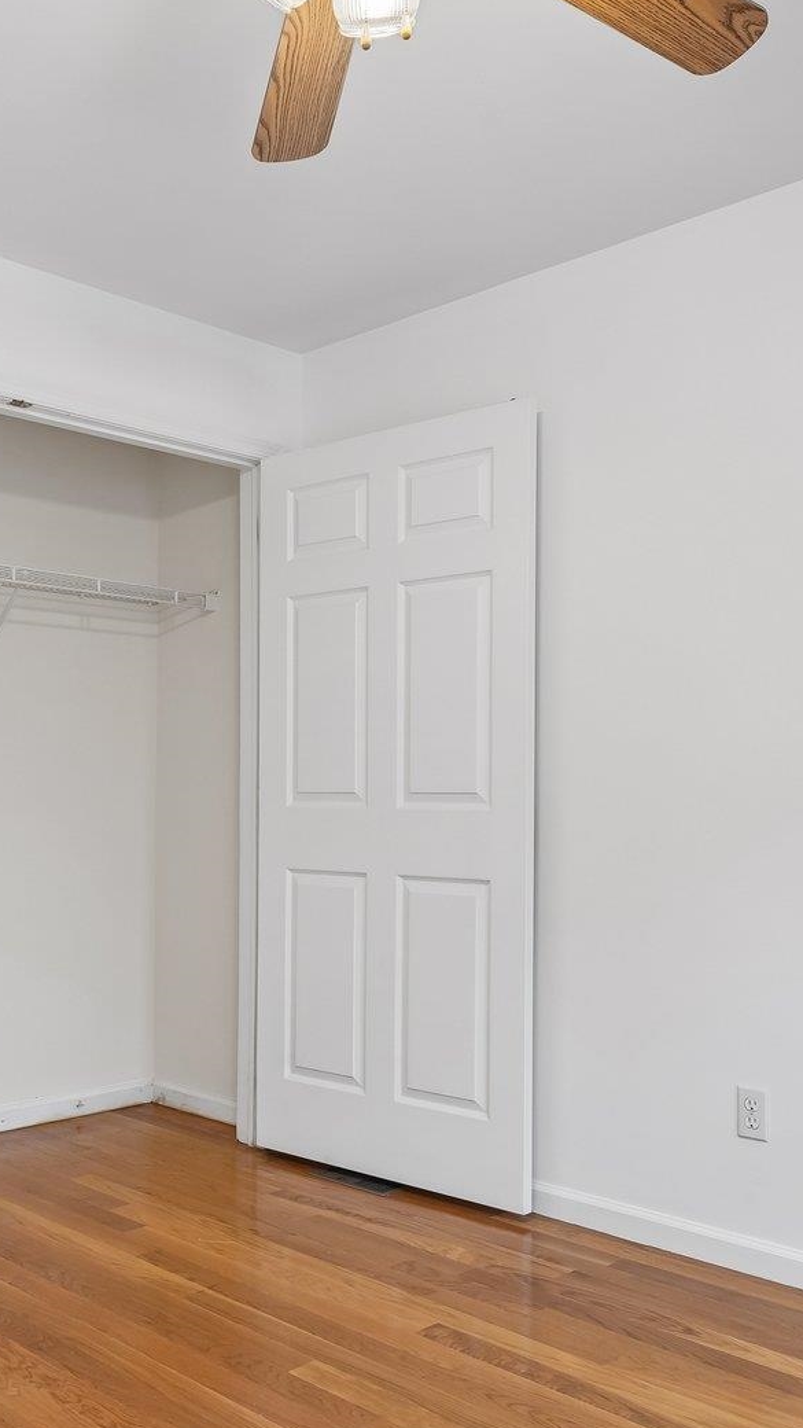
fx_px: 1249
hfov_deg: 35.2
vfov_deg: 59.2
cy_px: 823
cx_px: 244
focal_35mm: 33
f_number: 8
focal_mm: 16
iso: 400
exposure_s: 1/8
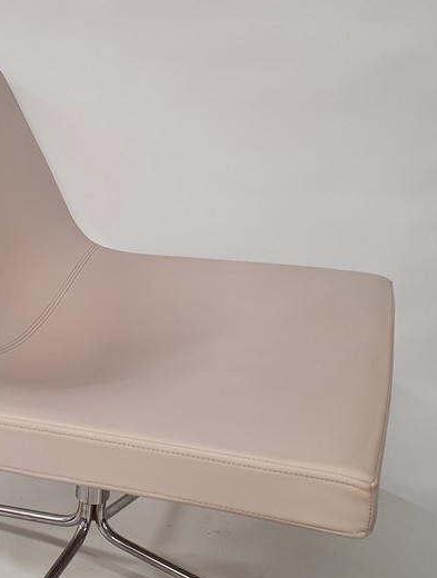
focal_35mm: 50
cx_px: 77
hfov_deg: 28.5
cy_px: 276
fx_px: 838
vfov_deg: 38.1
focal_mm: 4.32
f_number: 2.4
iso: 200
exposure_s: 1/50
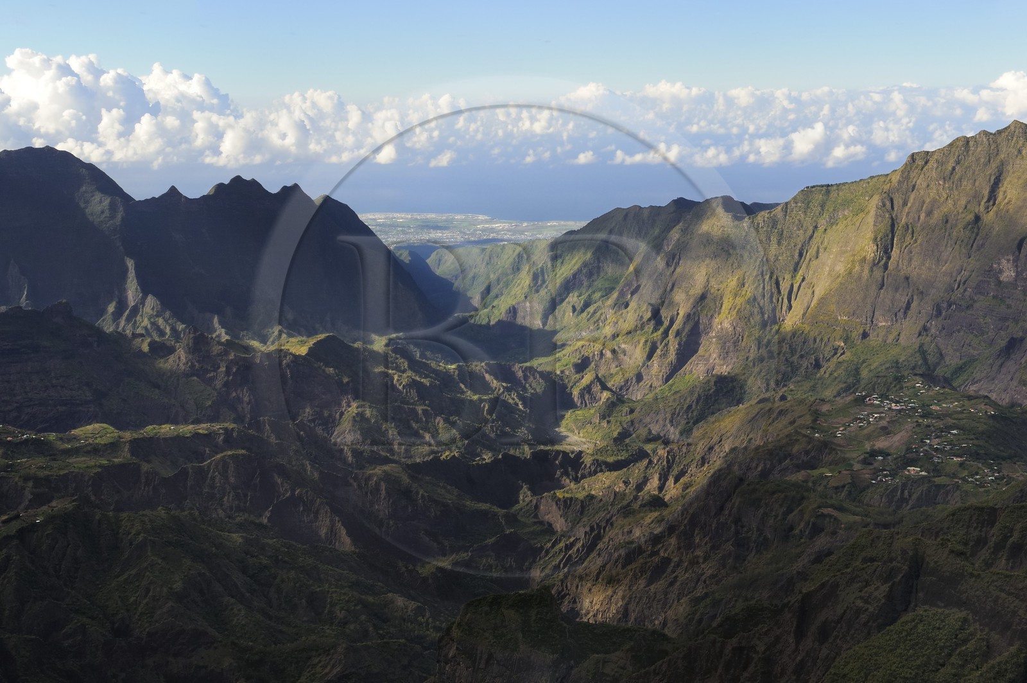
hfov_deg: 39.6
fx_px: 1425
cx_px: 514
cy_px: 342
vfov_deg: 26.9
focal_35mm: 50
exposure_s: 1/800
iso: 800
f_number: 9
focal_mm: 50
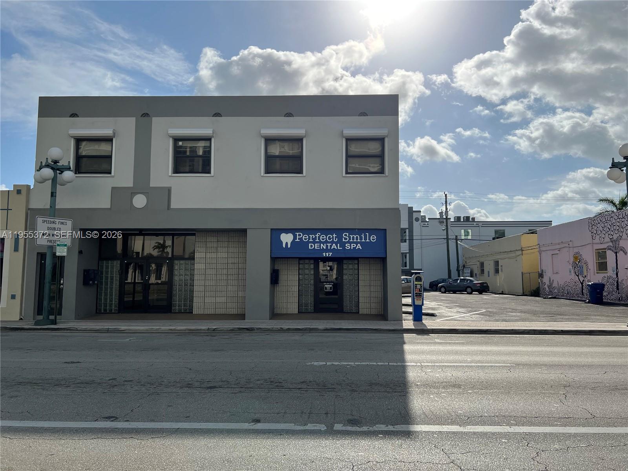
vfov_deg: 53.1
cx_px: 314
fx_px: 472
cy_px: 236
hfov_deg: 67.3
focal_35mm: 26
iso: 50
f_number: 1.5
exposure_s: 1/10309
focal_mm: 5.7
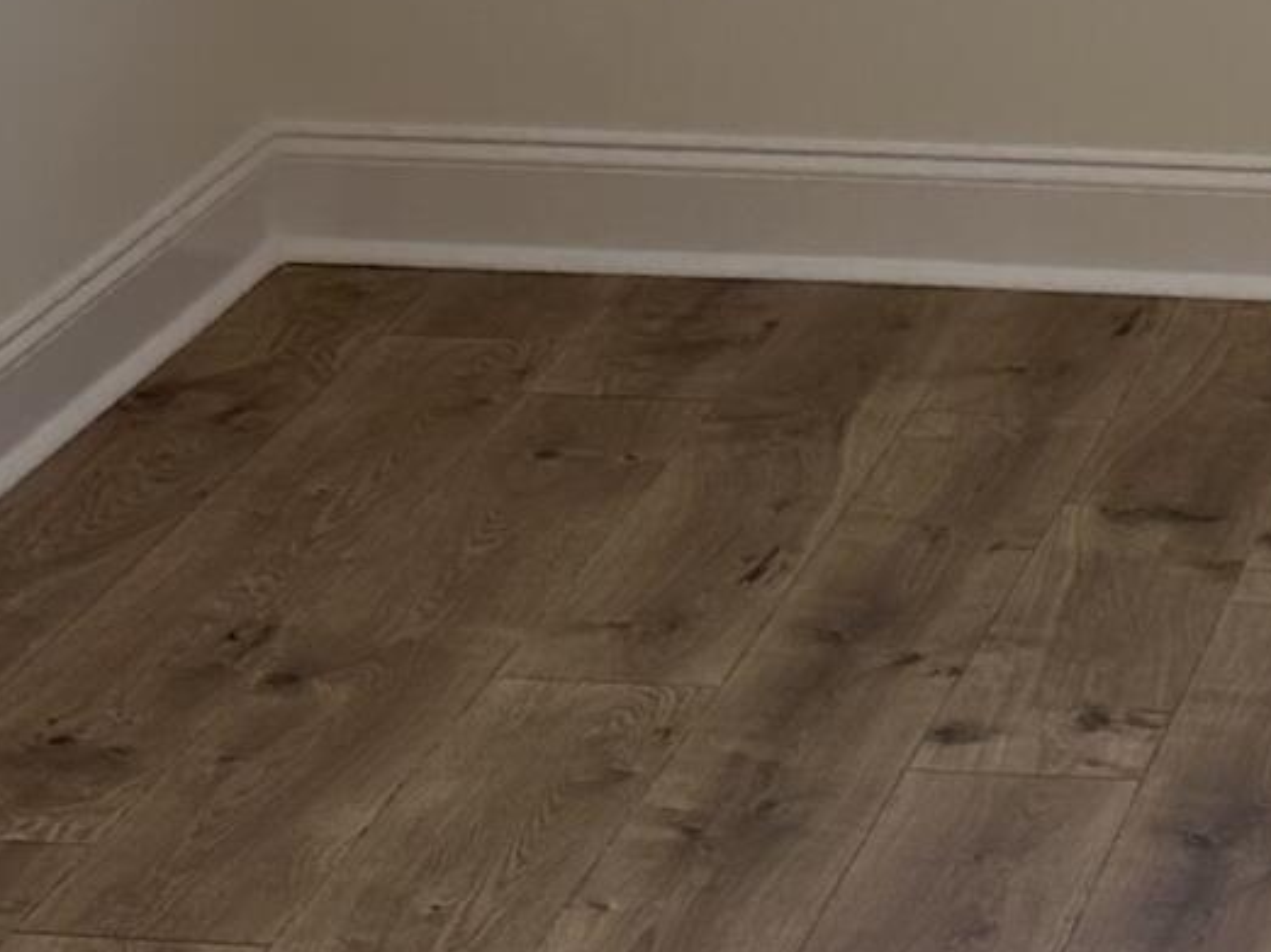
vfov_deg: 9.7
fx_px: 5065
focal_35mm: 138
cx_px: 1997
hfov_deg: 13.4
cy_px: -1230
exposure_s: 1/120
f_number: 1.78
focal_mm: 6.86
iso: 64
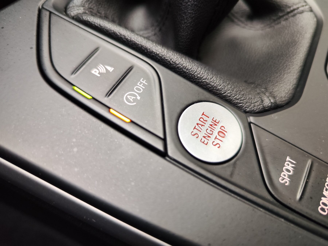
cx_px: 164
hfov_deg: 73.9
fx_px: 218
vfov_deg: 58.9
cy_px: 123
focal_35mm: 23
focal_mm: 7.01
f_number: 1.69
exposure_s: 1/44.7
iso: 1198
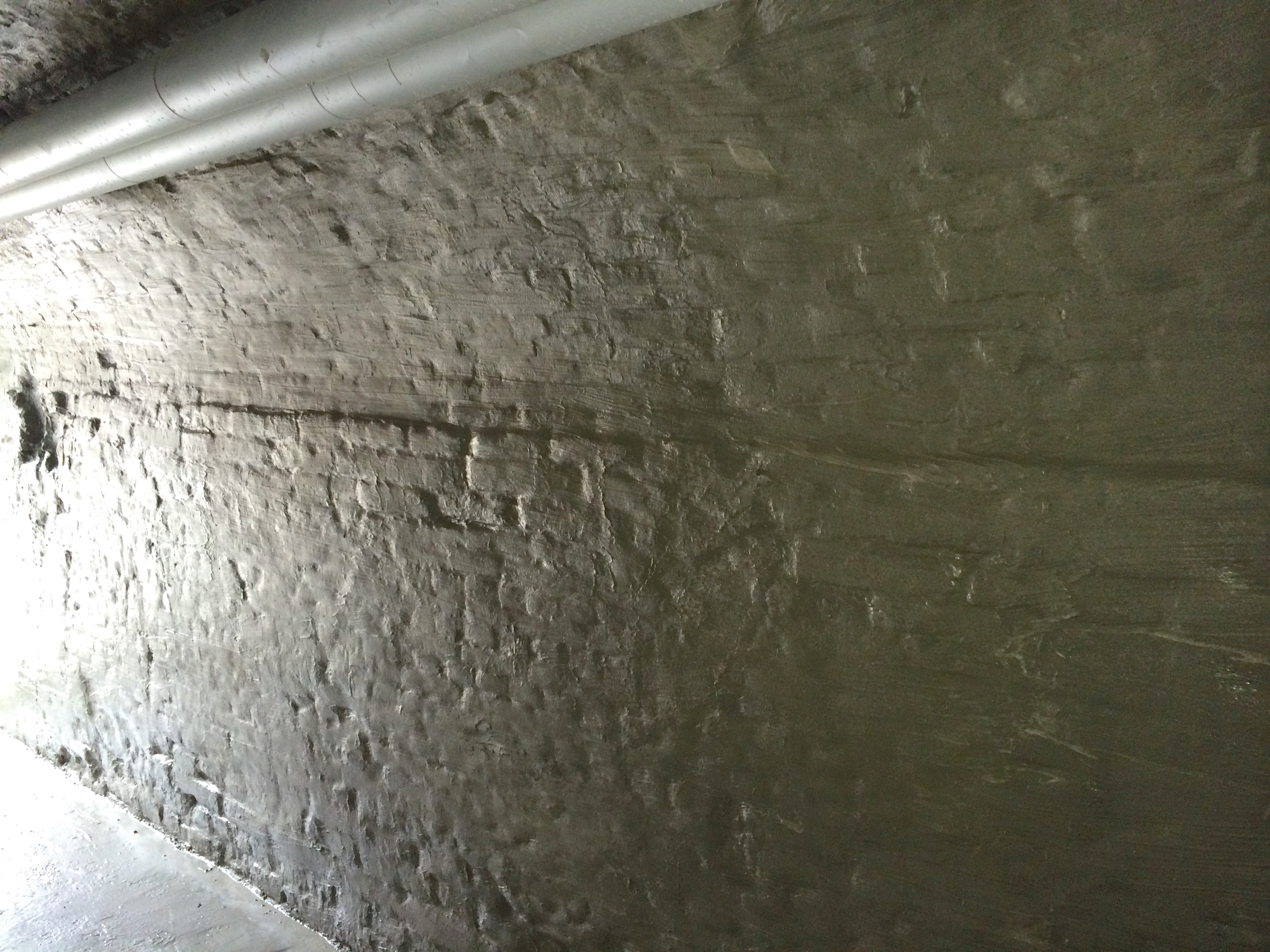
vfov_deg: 46.8
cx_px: 635
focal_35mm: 30
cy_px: 476
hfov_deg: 60.0
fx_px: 1101
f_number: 2.2
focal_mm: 4.12
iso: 200
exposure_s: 1/24
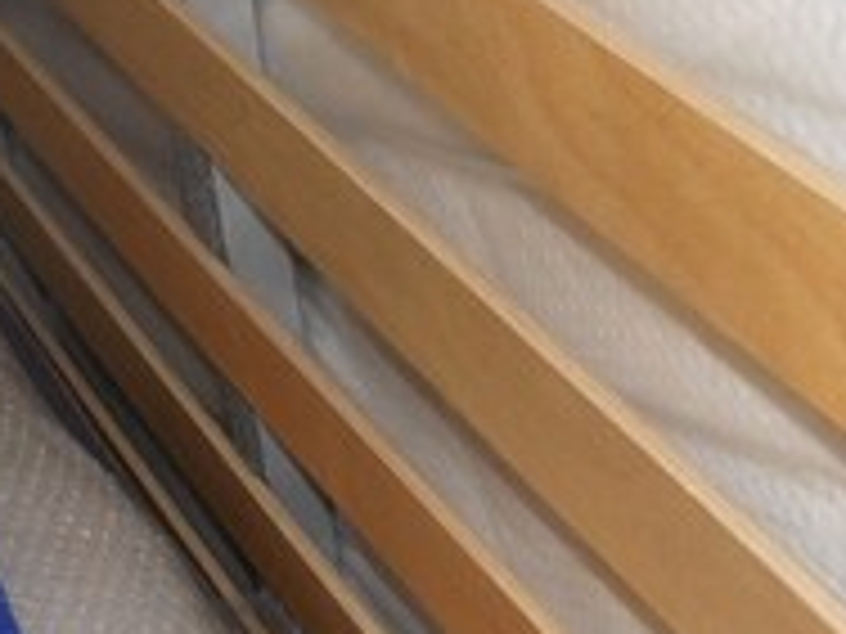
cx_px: 500
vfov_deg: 17.1
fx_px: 2102
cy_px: 387
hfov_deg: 22.7
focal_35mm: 86
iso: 100
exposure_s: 1/25
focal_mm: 4.9
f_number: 3.2
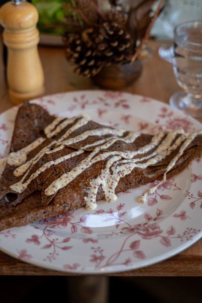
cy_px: 152
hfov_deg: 27.0
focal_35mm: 50
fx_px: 421
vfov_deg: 39.6
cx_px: 101
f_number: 2.8
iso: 160
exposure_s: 1/50
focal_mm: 50
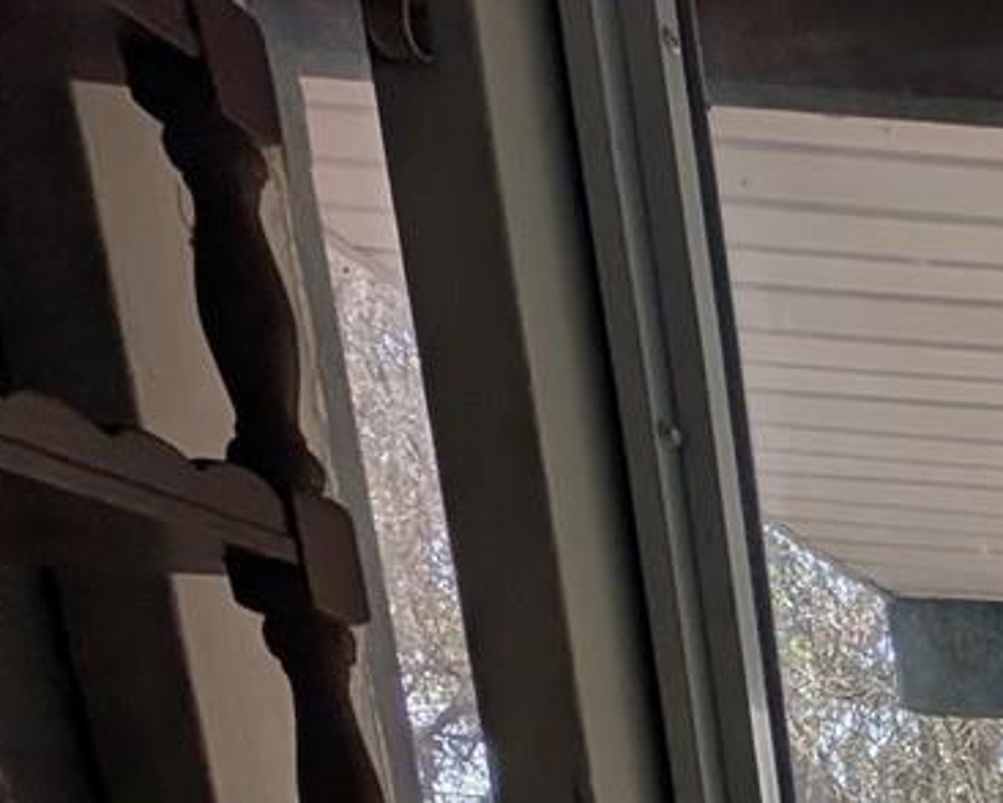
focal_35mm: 51
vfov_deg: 21.3
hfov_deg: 19.6
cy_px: 1396
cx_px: 1992
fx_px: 1515
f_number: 1.95
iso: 40
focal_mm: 2.23
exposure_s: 1/254
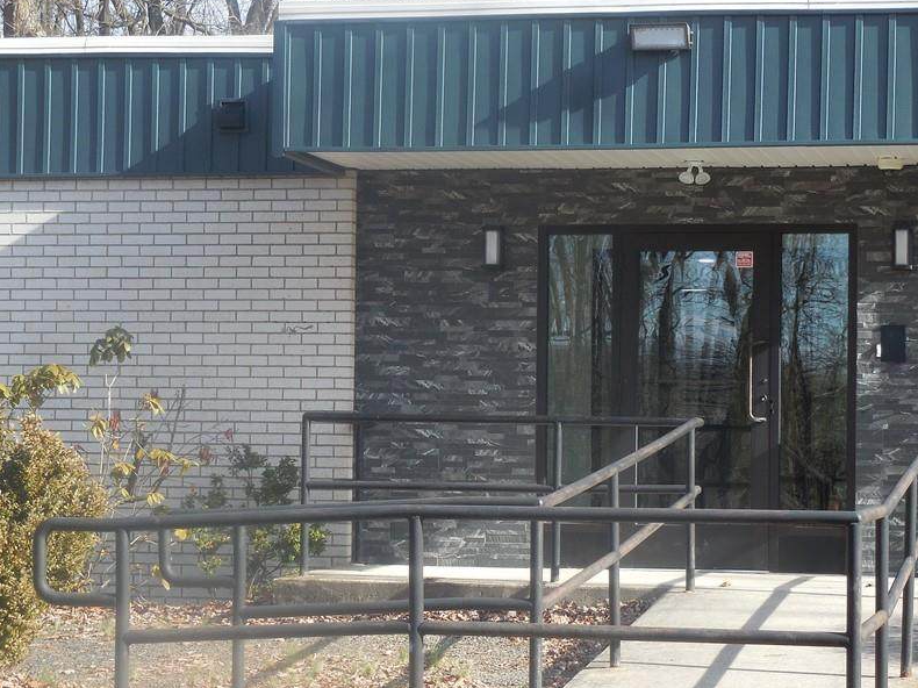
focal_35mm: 105
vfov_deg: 14.1
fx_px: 2784
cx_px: 518
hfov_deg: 18.7
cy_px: 430
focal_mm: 14.5
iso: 125
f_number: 4.9
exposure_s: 1/250
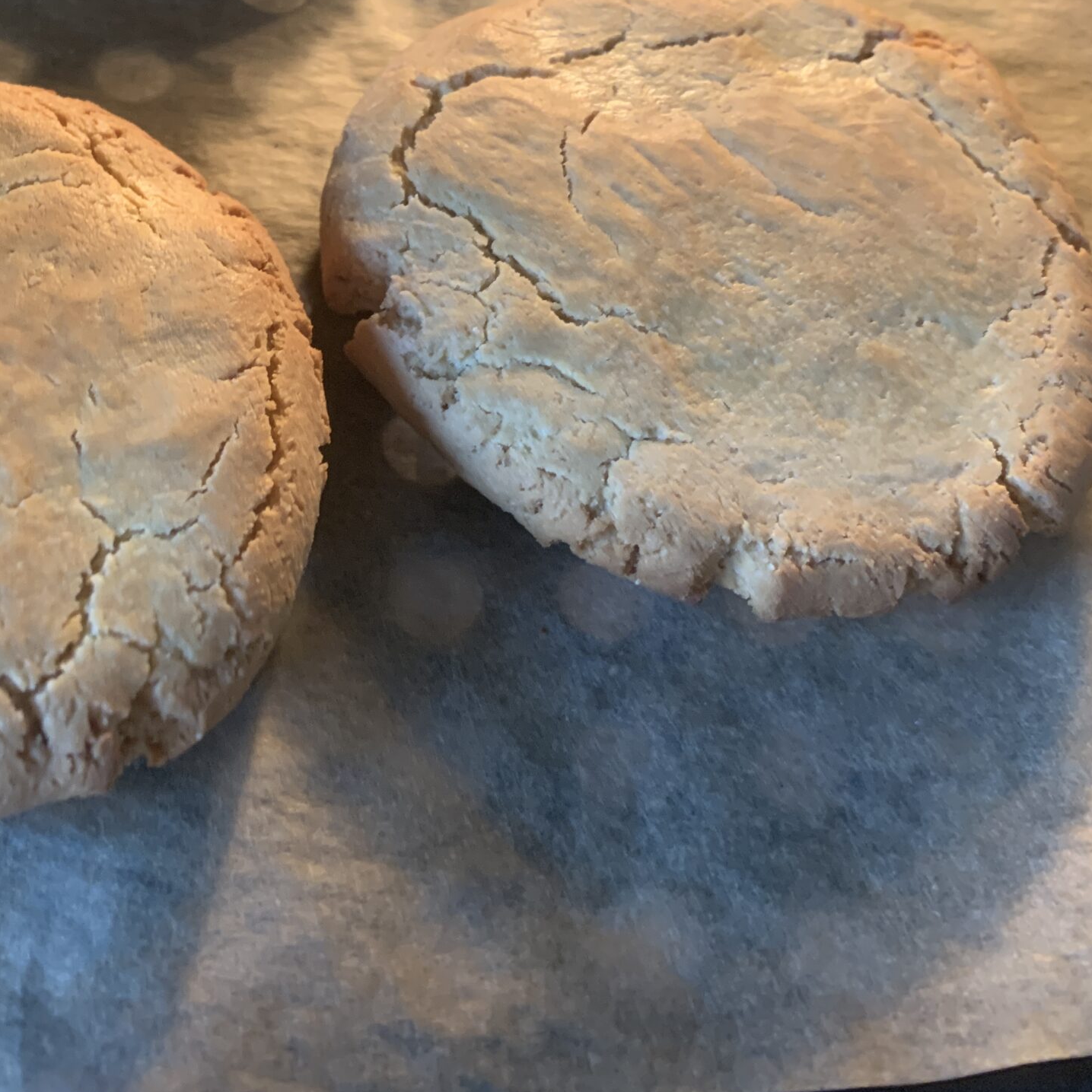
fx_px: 1463
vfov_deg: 40.4
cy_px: 369
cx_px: 290
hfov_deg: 39.9
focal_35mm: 41
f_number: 1.8
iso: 320
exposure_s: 1/50
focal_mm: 4.25
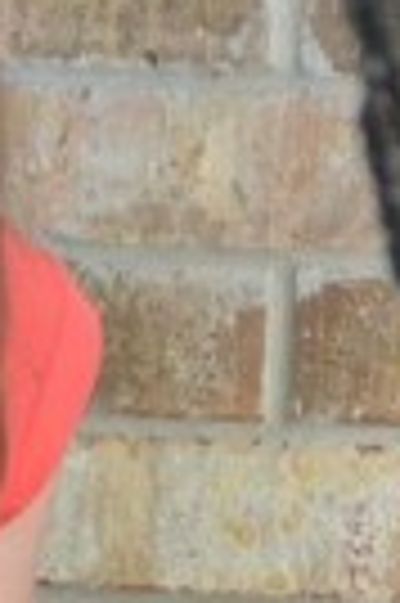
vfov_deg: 3.0
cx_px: -20
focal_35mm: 690
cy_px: 1490
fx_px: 11529
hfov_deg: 2.0
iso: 450
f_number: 4
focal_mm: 60
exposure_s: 1/125
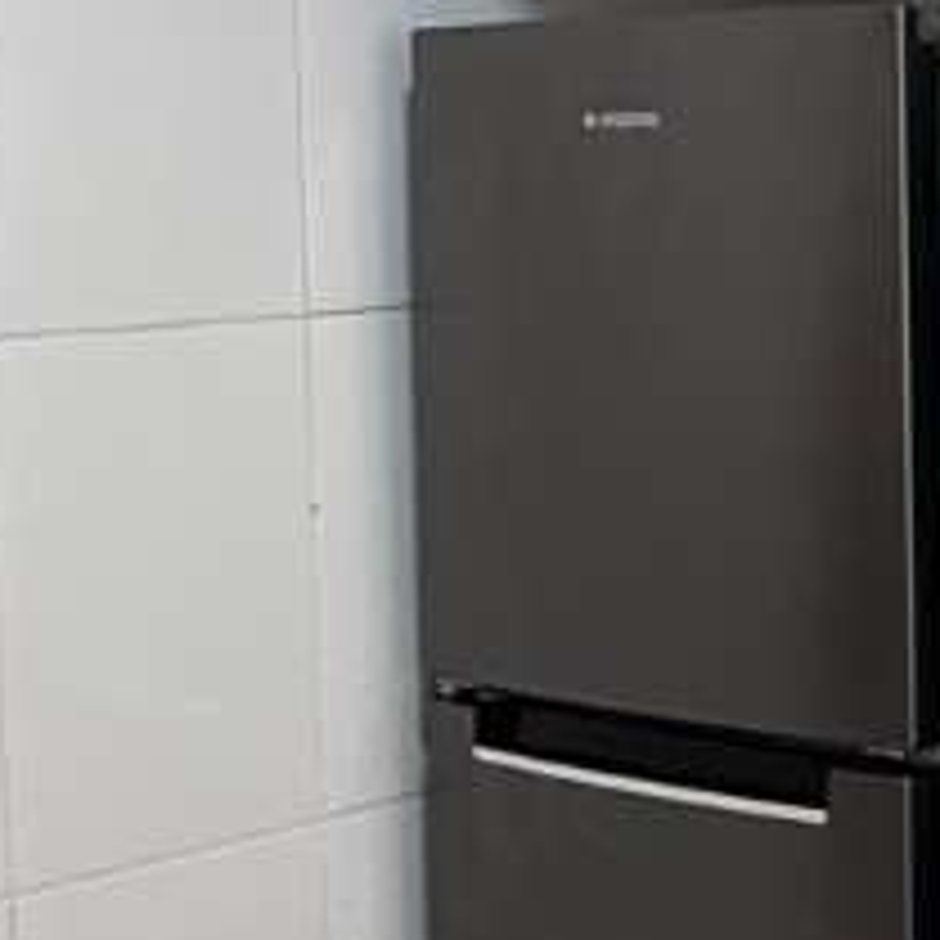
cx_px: 1471
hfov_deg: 17.3
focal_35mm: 89
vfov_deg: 19.4
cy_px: 227
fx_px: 2734
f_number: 2.2
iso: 250
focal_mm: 2.22
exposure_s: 1/99
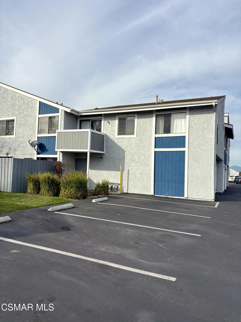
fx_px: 241
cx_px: 120
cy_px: 161
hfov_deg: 53.1
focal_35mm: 26
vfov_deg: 67.3
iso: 50
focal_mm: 5.96
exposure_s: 1/4329
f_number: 1.6
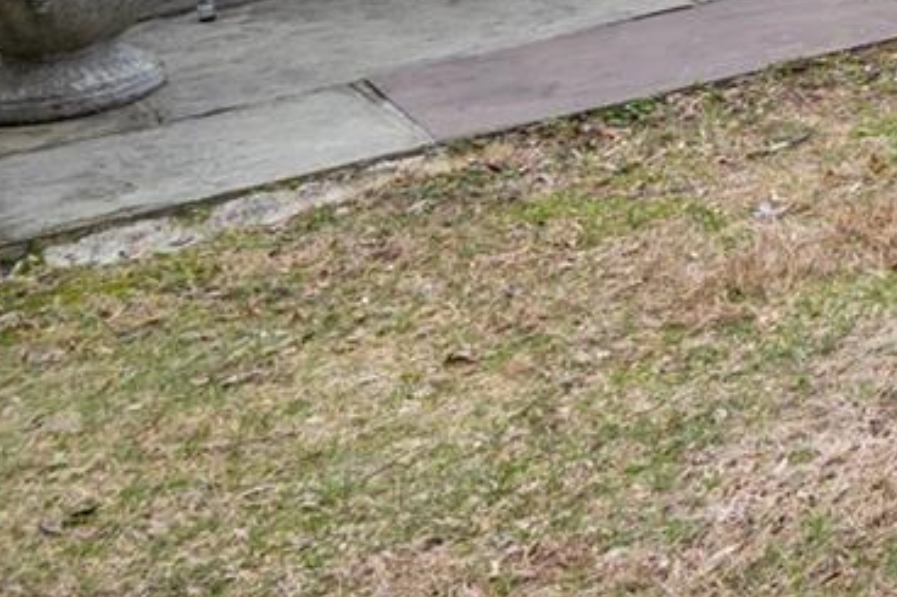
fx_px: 2216
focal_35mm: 89
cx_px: 2069
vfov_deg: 12.8
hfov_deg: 15.2
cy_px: -693
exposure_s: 1/320
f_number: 8
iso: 400
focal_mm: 16
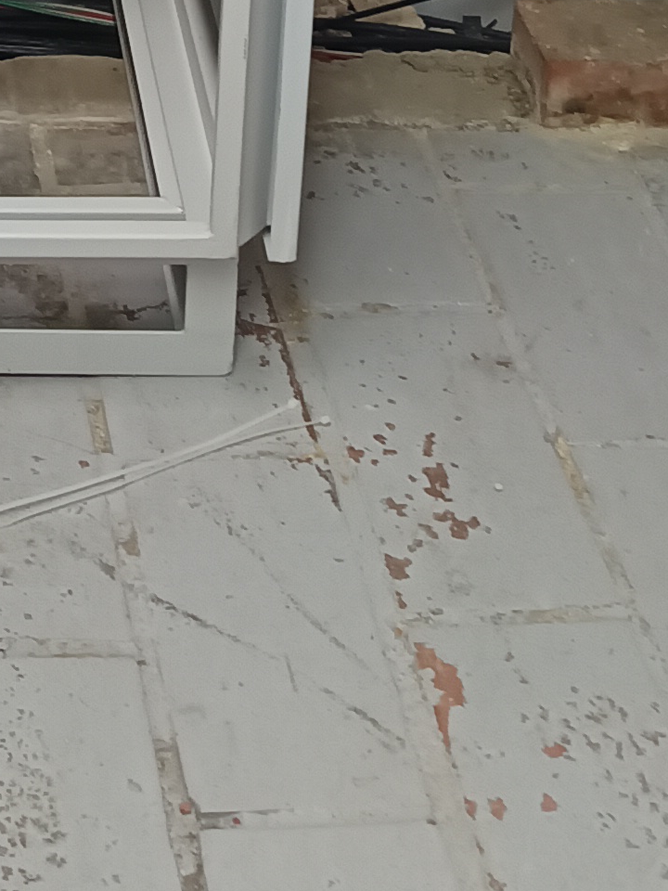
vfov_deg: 16.7
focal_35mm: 100
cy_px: -664
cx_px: -180
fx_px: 2573
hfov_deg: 14.2
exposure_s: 1/30
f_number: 1.7
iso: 1128
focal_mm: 5.31
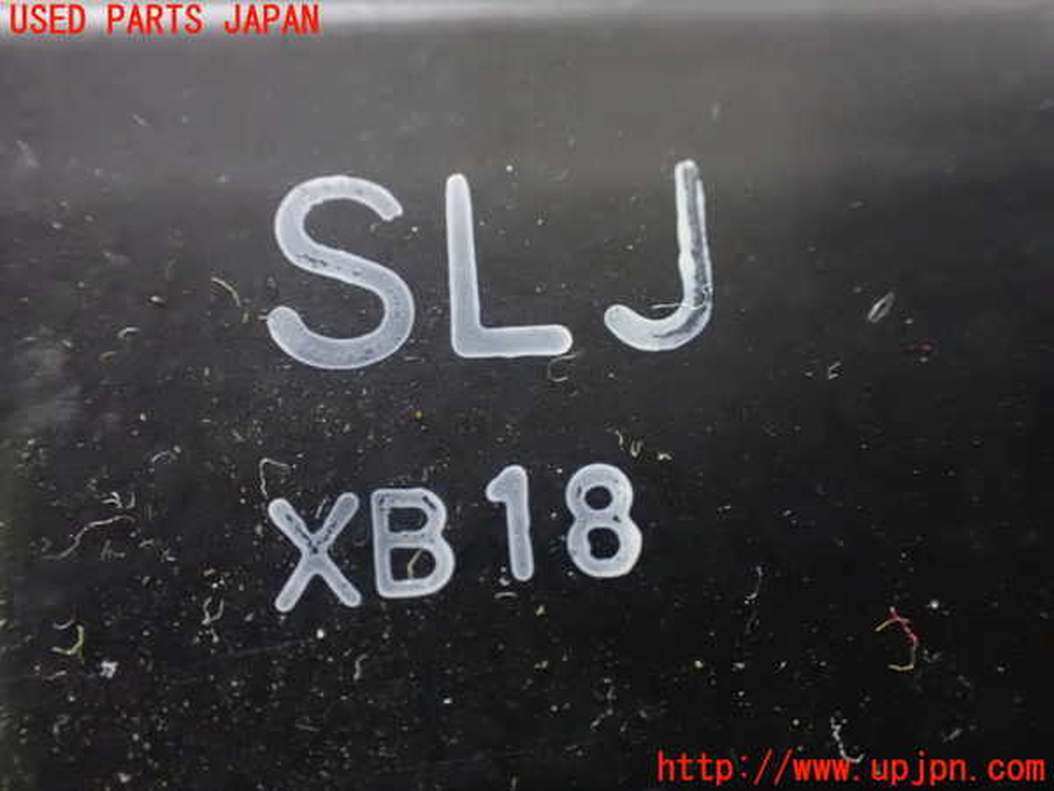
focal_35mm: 38
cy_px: 396
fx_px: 1157
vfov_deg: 37.7
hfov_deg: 49.0
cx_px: 527
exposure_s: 1/20
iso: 1600
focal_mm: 6.83
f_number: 2.7
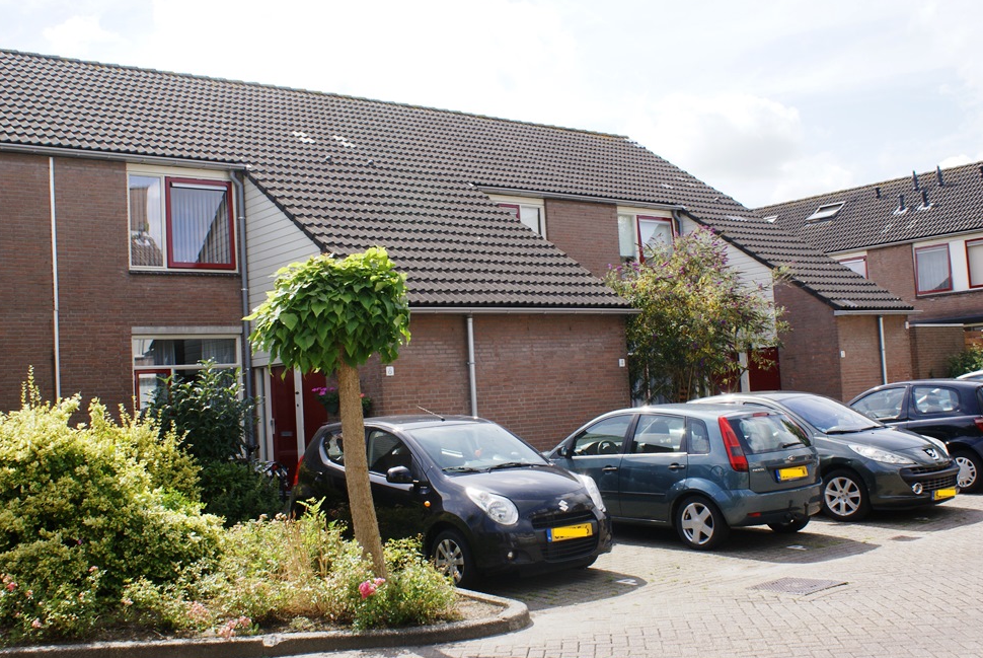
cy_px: 319
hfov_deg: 50.6
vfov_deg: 35.1
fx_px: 1039
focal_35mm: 38
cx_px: 472
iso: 100
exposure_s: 1/160
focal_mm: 24
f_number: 10
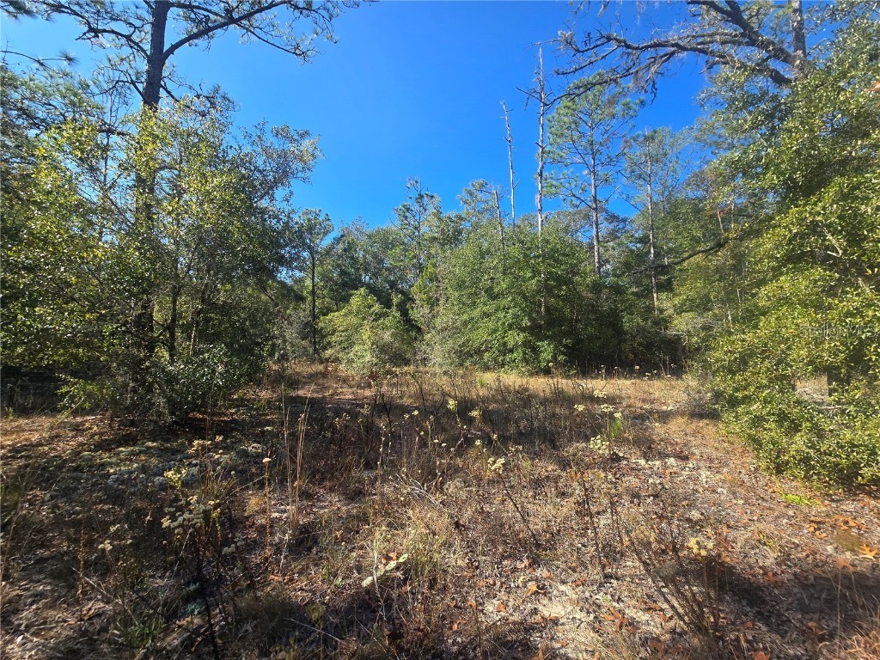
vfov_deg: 89.9
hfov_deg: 106.2
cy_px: 330
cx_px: 440
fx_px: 330
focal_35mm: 13
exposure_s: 1/834
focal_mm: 2.2
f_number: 2.2
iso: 50
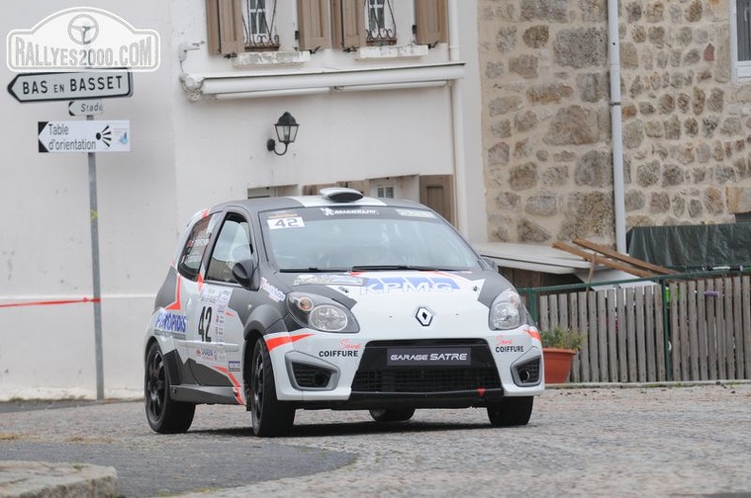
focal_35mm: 292
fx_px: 6091
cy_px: 249
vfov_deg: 4.7
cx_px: 376
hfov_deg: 7.1
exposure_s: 1/800
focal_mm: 195
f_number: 14
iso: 500
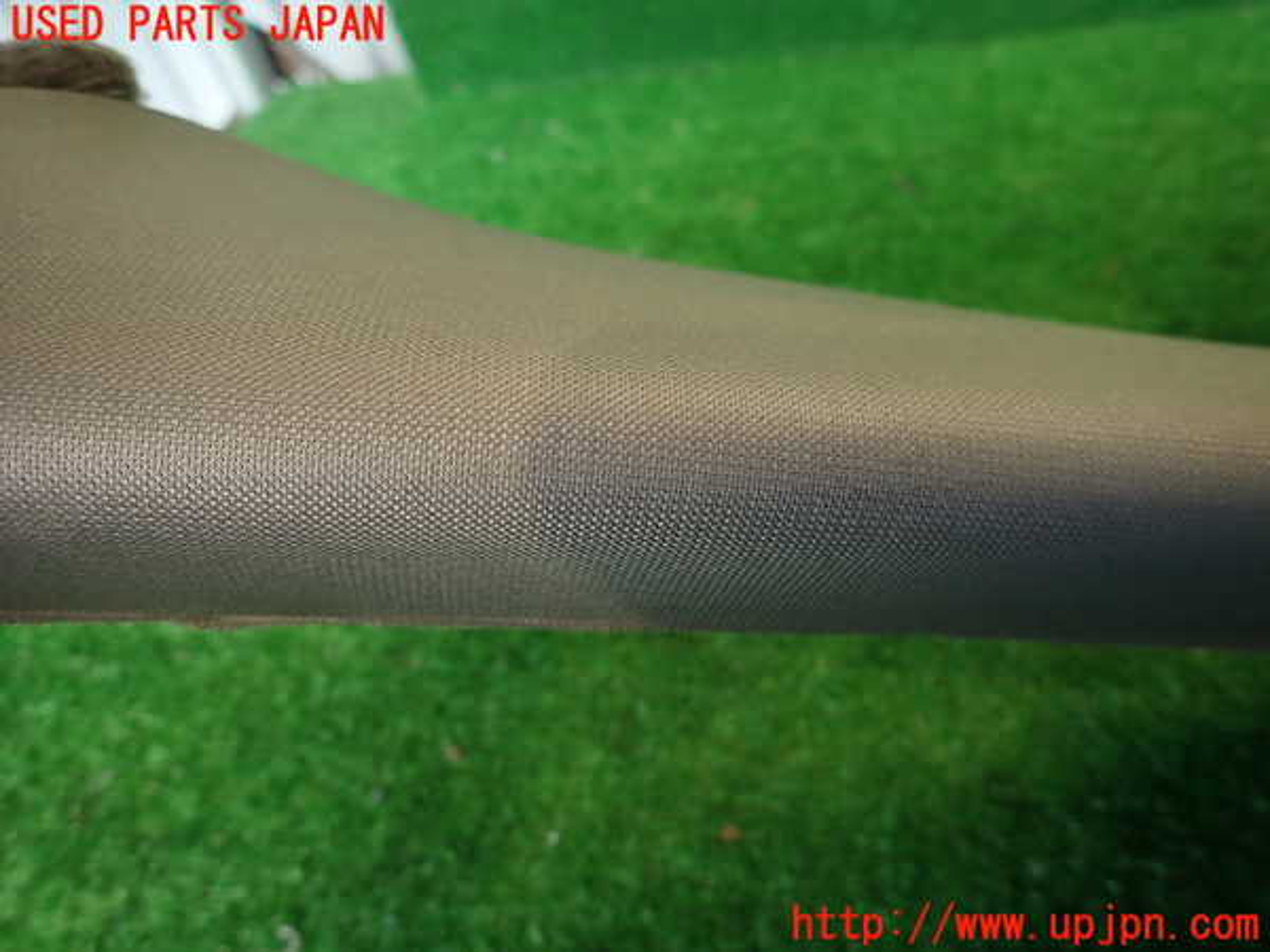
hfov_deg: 69.4
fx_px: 917
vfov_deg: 54.9
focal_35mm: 25
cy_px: 476
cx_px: 635
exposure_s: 1/60
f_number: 2
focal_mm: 4.5
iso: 200
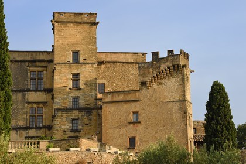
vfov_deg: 11.4
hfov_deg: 17.1
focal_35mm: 120
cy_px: 82
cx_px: 123
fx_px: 820
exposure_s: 1/200
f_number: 10
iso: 200
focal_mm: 120
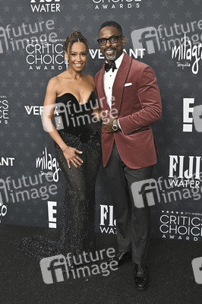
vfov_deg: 48.5
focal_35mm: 40
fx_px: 337
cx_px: 101
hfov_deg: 33.3
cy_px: 152
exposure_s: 1/320
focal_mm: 40
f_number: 5
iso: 1250
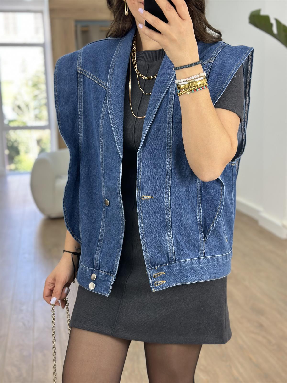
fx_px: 531
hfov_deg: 30.3
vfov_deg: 39.7
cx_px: 144
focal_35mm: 48
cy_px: 192
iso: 80
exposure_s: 1/100
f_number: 1.78
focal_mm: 6.86
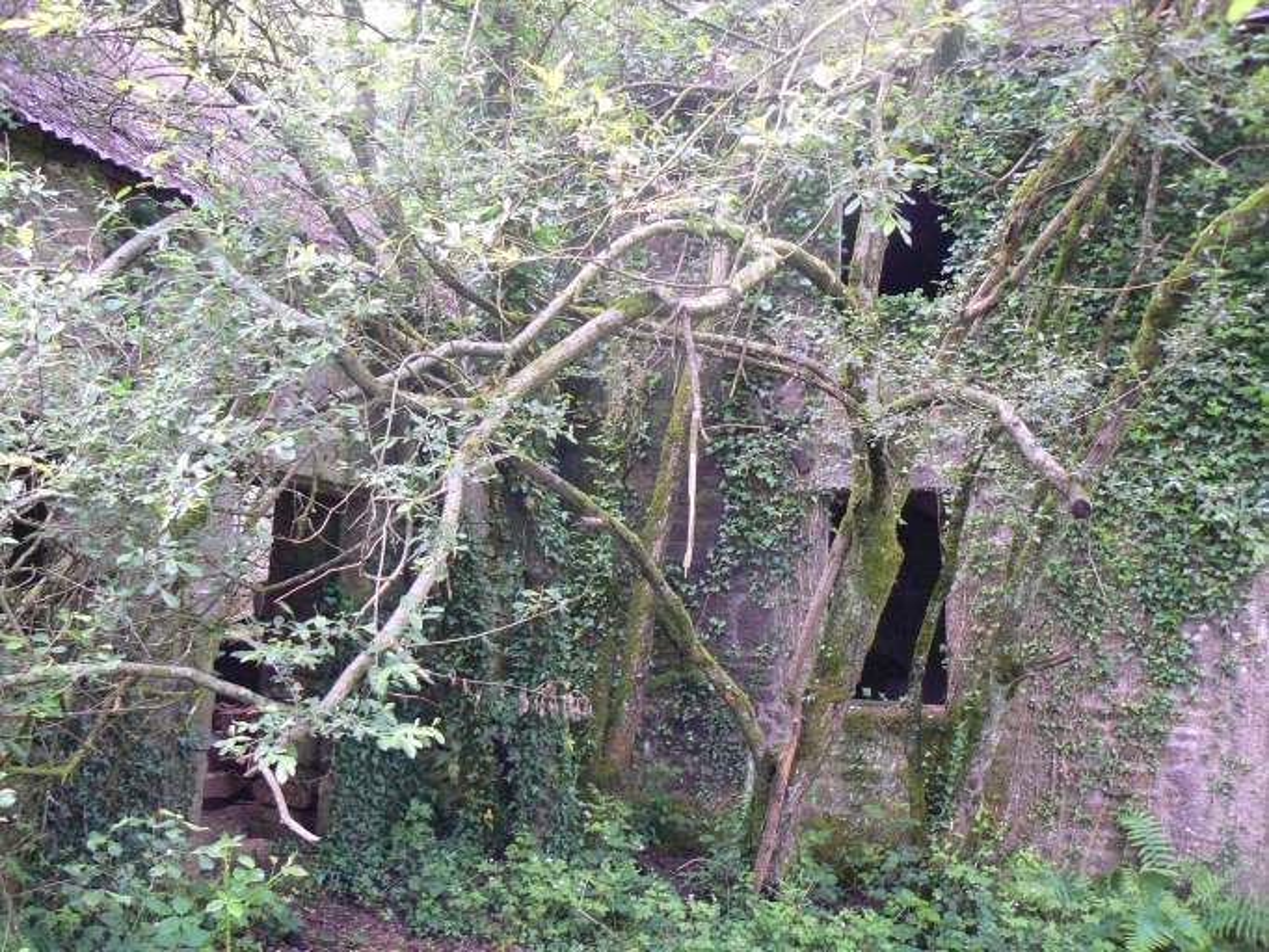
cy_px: 476
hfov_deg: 51.3
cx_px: 634
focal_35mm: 36
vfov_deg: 39.7
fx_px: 1320
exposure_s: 1/15
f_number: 2.8
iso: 200
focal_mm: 6
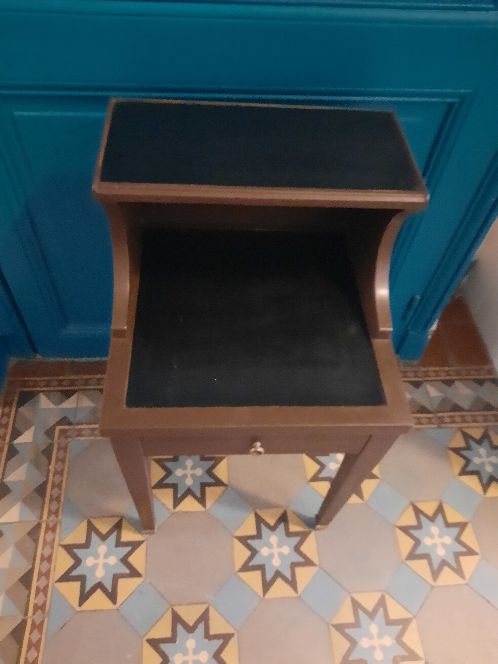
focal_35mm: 25
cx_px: 249
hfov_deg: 54.9
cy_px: 332
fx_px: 480
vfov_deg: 69.4
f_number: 2
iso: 1000
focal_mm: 4.6
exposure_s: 1/10
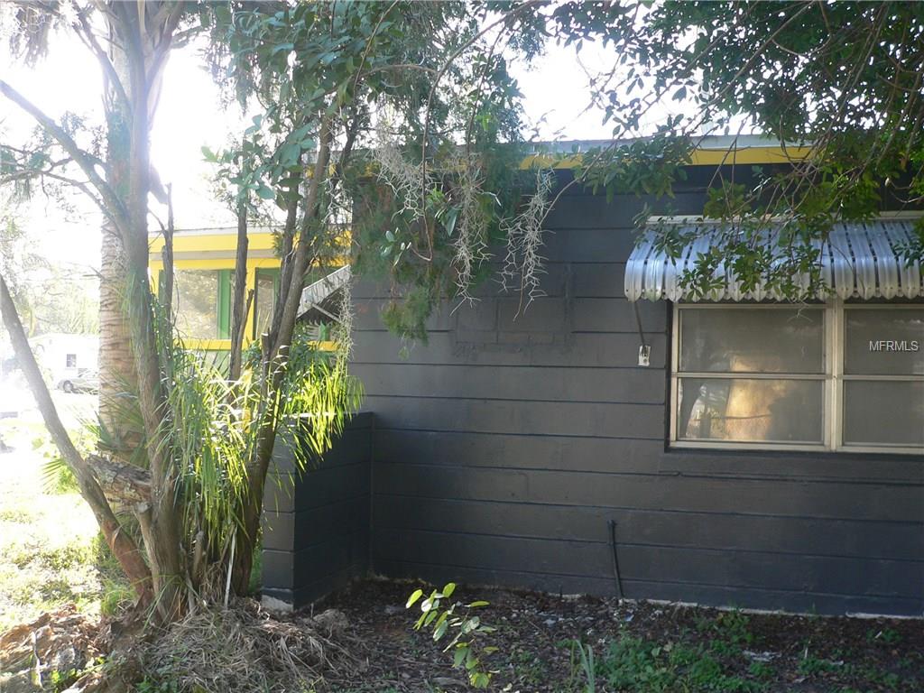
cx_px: 462
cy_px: 346
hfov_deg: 51.4
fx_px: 961
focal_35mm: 36
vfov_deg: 39.7
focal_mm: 6
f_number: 2.8
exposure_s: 1/60
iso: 100
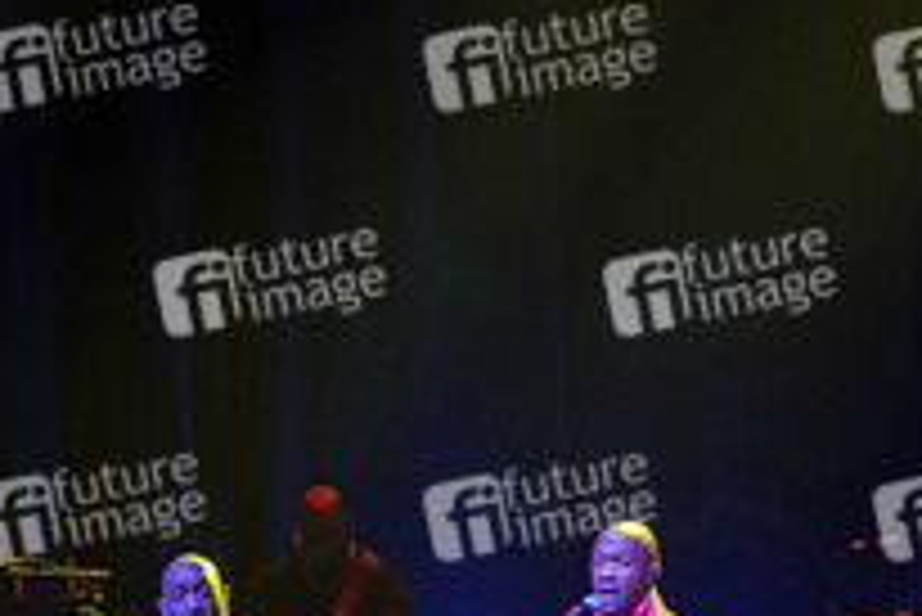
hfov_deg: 6.4
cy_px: 620
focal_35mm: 323
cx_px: 600
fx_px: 8278
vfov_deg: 4.3
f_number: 5.6
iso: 1600
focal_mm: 147
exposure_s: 1/160
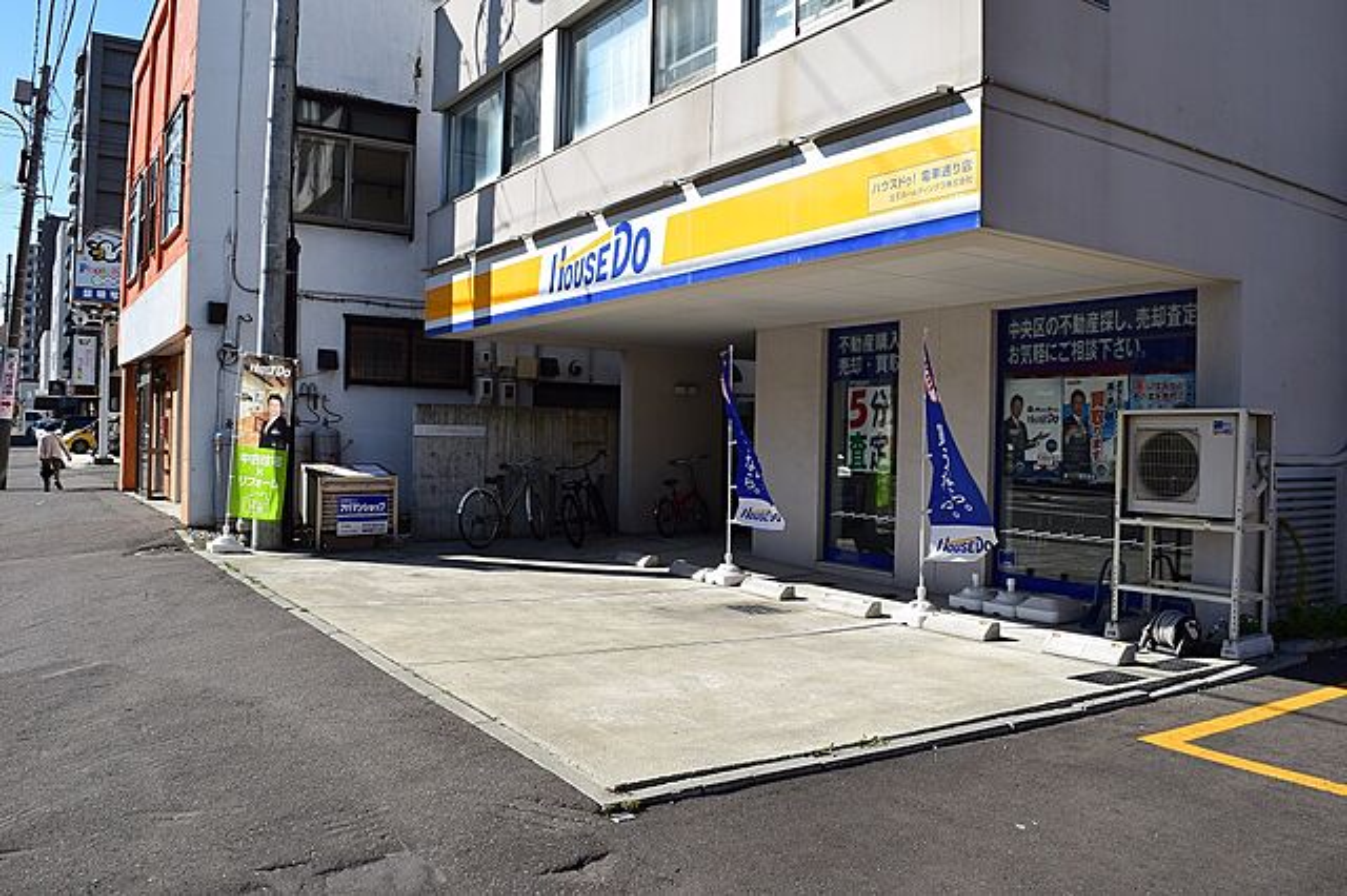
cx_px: 674
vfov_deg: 47.9
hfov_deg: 67.4
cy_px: 448
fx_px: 1010
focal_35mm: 27
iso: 400
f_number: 11
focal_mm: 18
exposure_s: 1/500
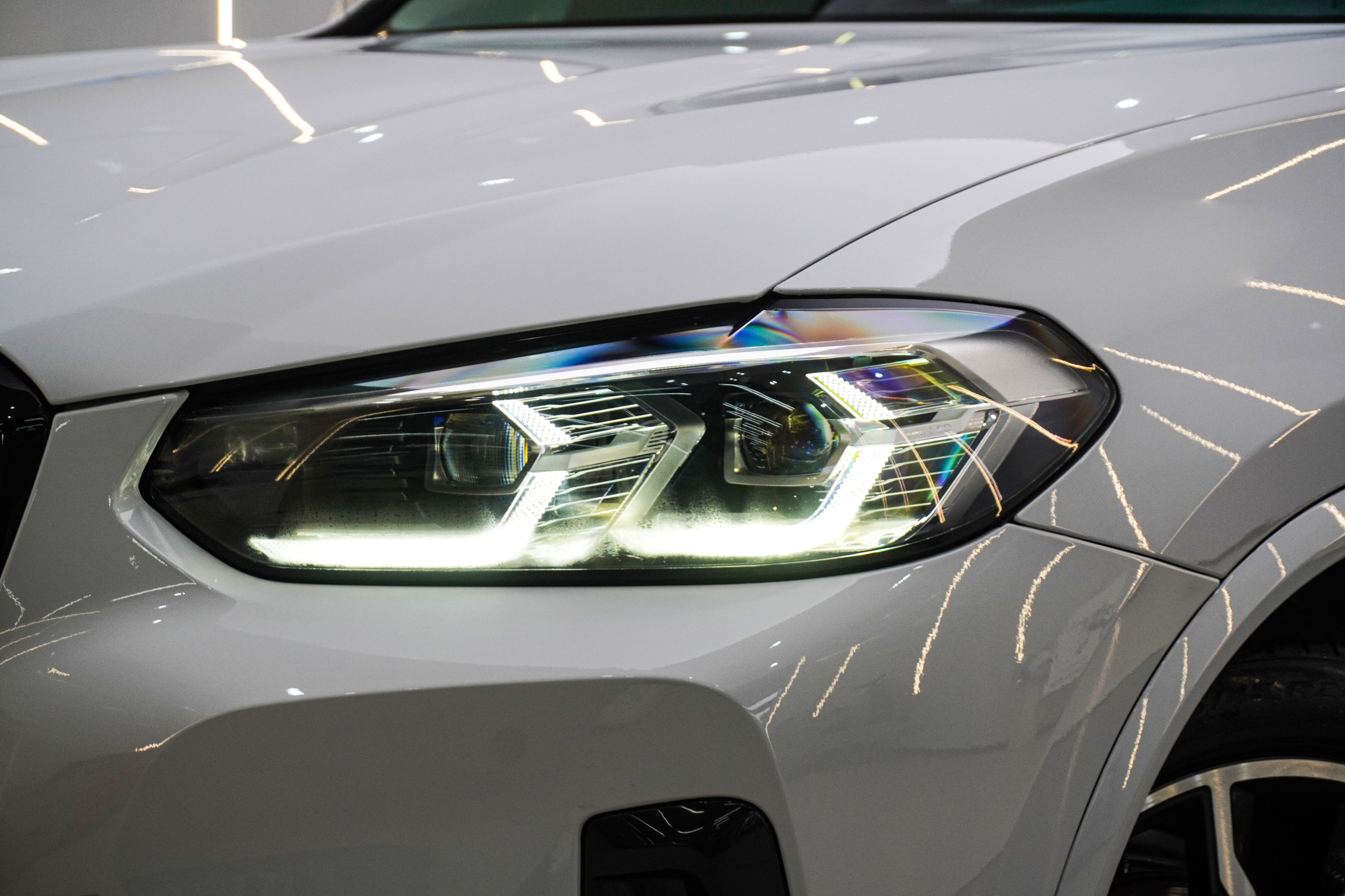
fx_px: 2802
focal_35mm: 75
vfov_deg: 18.2
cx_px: 672
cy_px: 448
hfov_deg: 27.0
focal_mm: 50
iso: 400
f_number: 6.3
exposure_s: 1/80
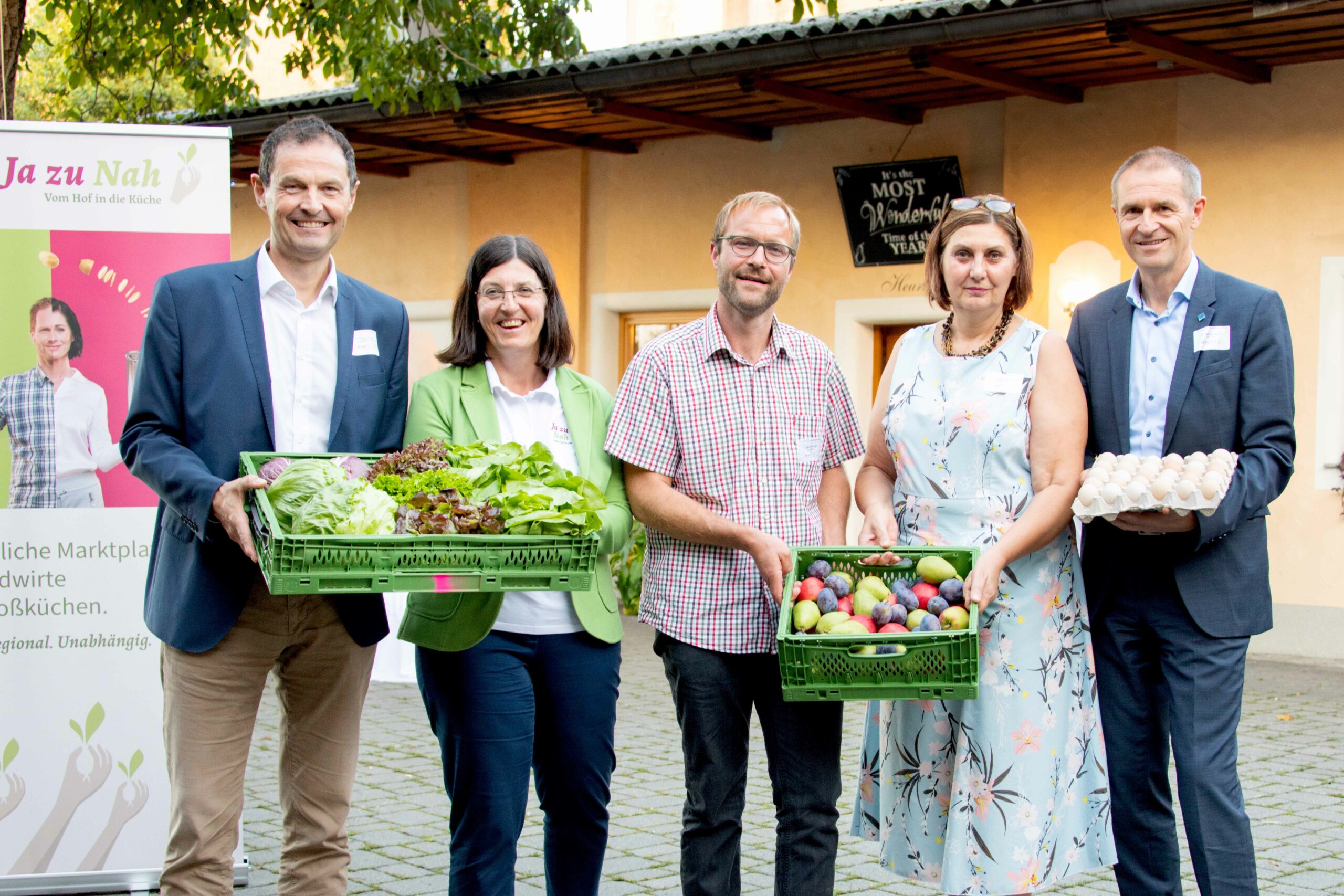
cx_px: 672
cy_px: 448
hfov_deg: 53.1
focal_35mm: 36
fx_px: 1344
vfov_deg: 36.9
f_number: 4.5
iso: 1000
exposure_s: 1/125
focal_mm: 36
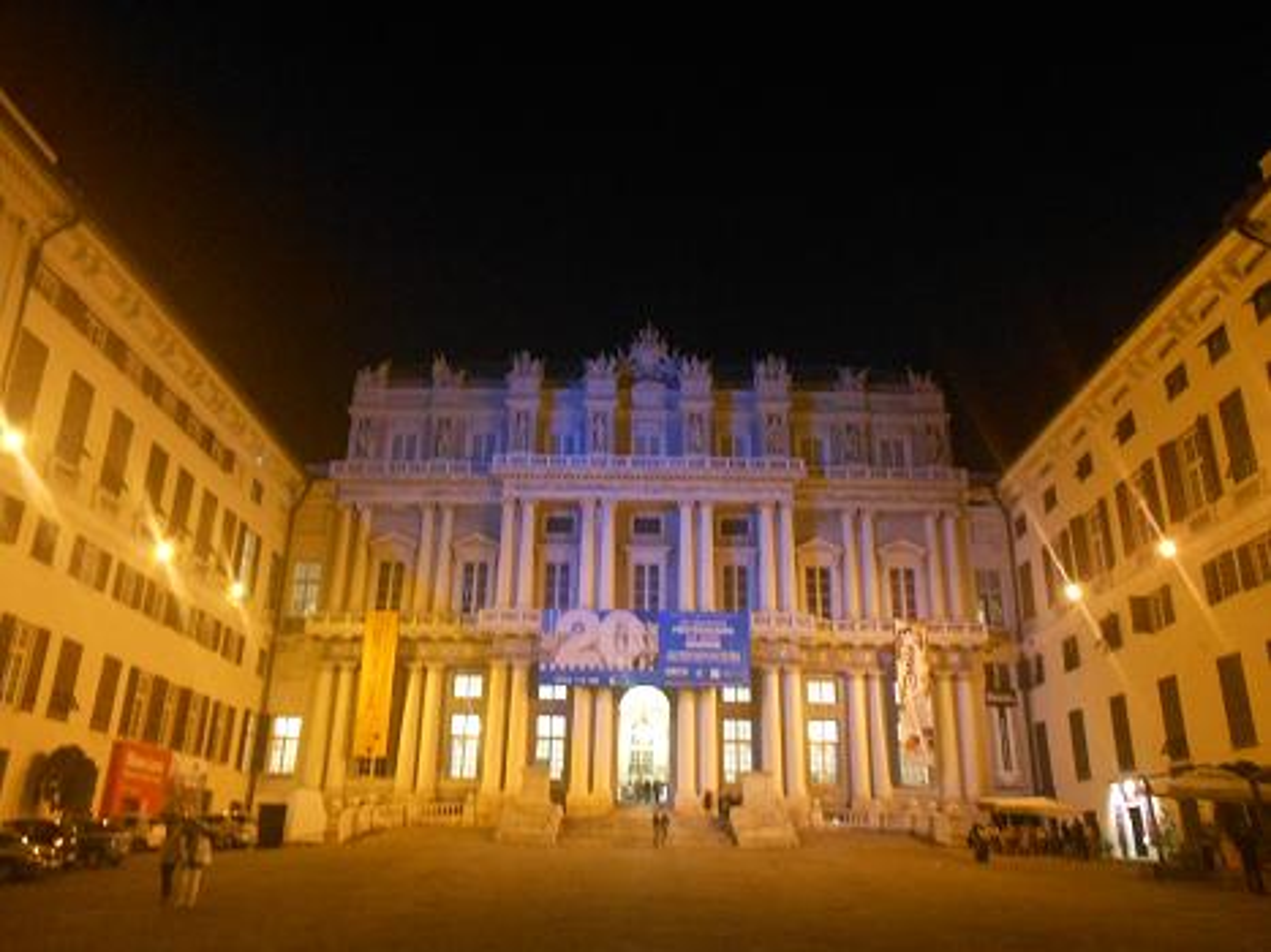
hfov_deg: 61.7
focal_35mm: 29
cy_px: 476
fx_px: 1065
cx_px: 636
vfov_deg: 48.2
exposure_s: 1/6
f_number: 3.4
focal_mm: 5.1
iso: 400
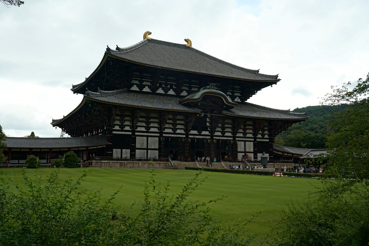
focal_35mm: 34
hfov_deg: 55.8
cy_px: 123
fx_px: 349
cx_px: 184
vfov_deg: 38.9
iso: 100
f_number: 6.3
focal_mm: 34
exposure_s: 1/80
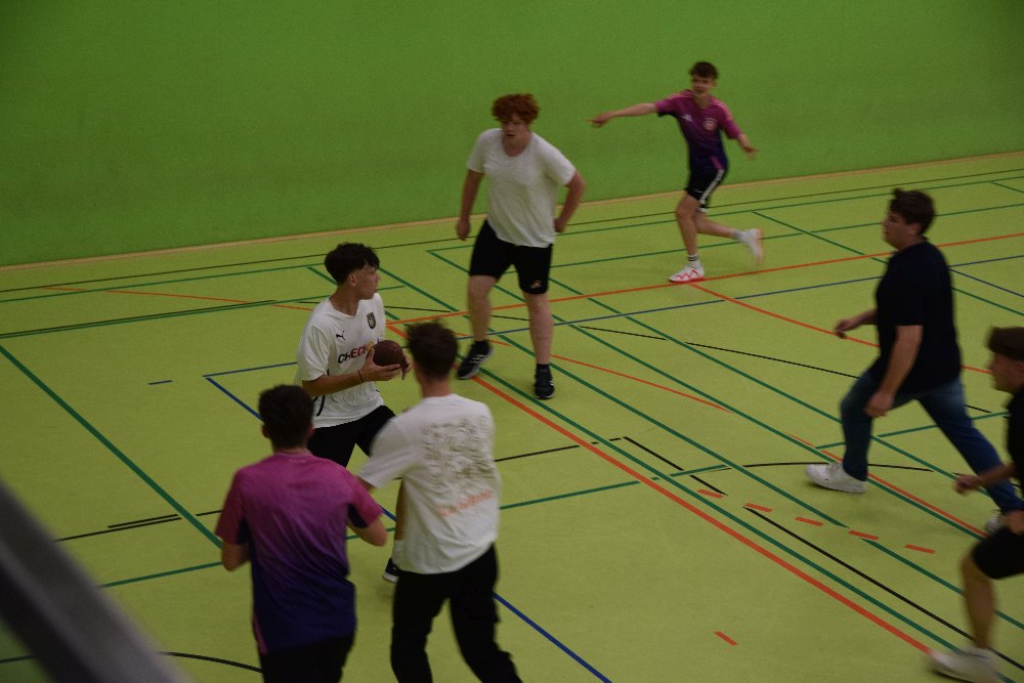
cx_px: 512
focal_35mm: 75
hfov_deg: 27.0
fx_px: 2133
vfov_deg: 18.2
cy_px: 342
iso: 800
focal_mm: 50
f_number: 4.5
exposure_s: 1/125
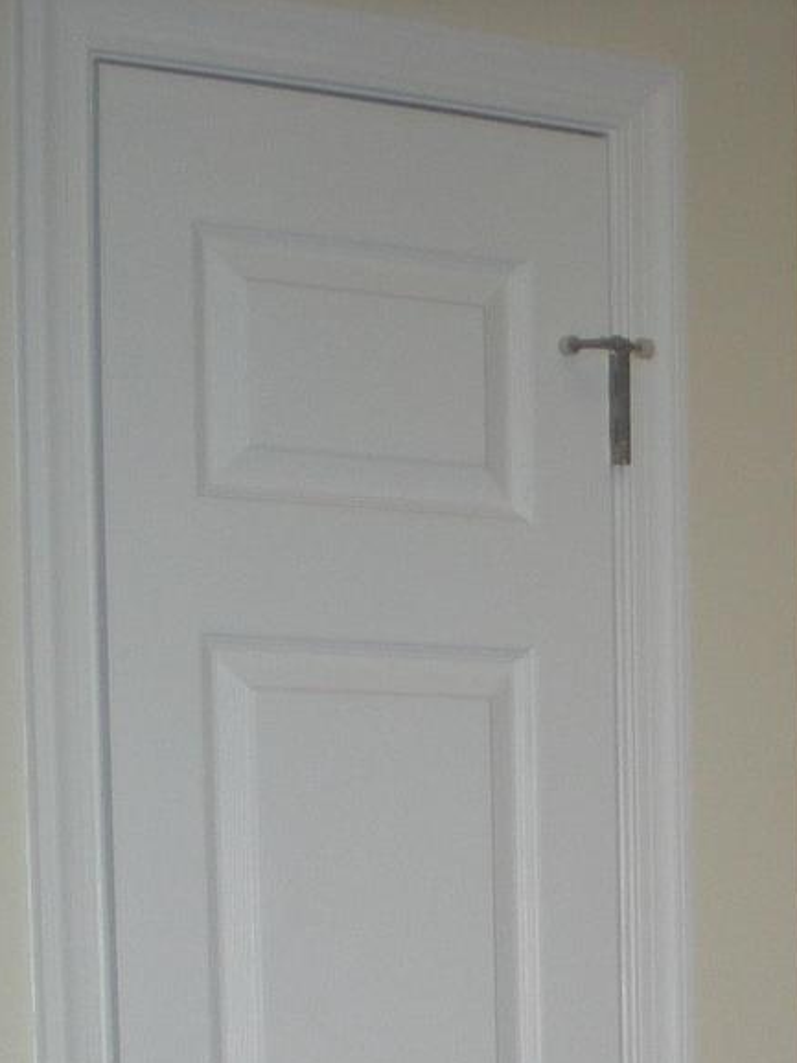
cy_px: 1409
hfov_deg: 14.2
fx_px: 3103
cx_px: 924
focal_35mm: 101
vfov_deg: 18.1
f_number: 3.1
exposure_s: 1/60
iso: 95
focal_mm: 6.3
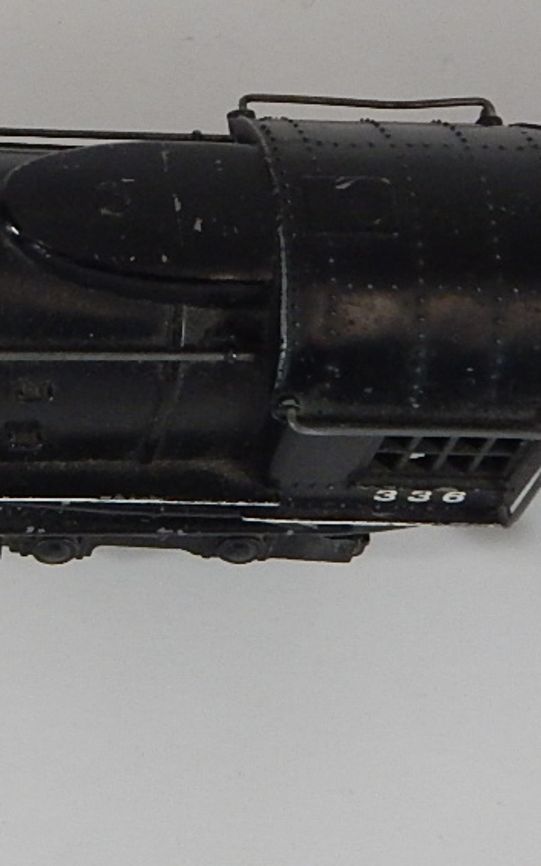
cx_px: -425
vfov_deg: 20.2
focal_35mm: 102
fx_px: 2407
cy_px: 216
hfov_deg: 11.9
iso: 400
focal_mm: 6.1
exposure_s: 1/200
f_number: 3.3
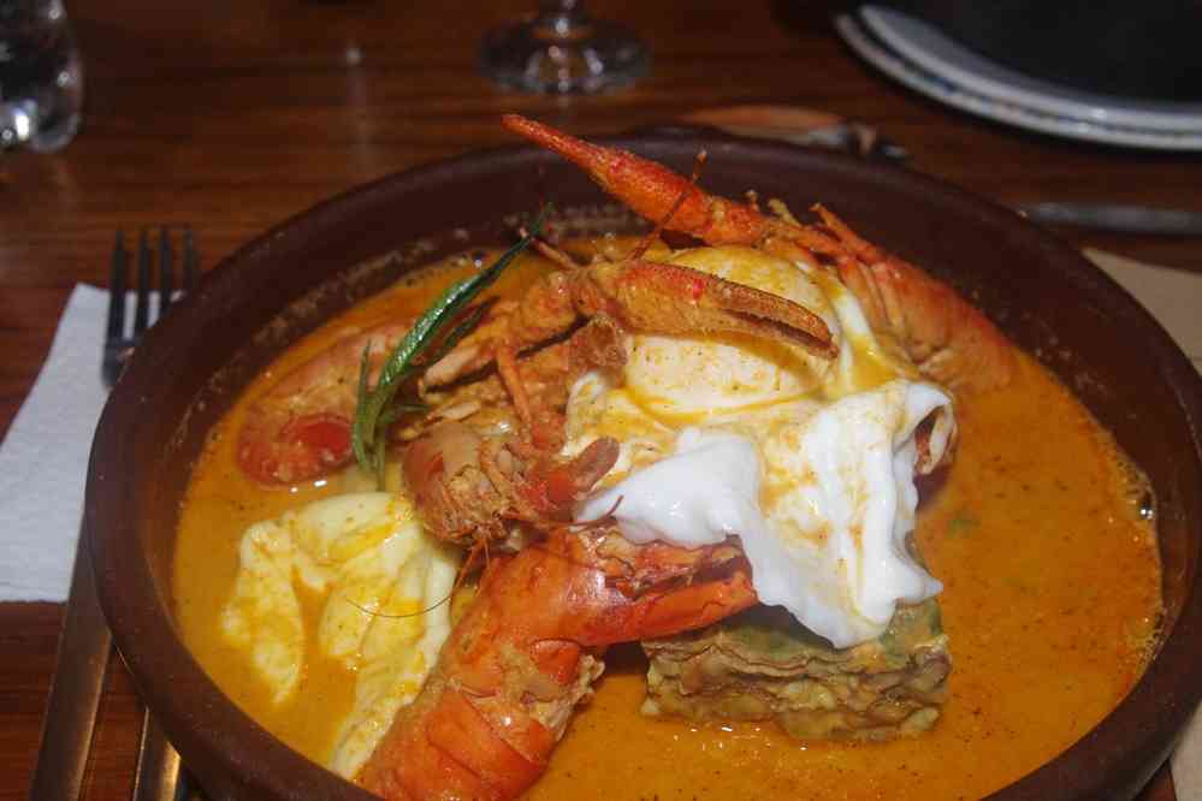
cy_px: 400
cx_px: 601
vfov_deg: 31.9
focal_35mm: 42
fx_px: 1402
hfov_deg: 46.4
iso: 3200
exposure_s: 1/60
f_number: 8
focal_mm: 28
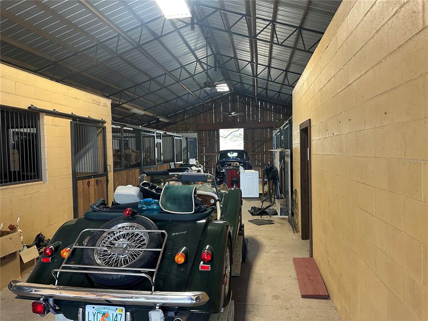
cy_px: 160
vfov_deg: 56.8
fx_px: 297
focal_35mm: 24
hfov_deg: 71.6
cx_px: 214
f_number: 1.78
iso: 250
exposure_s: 1/67
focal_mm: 6.86
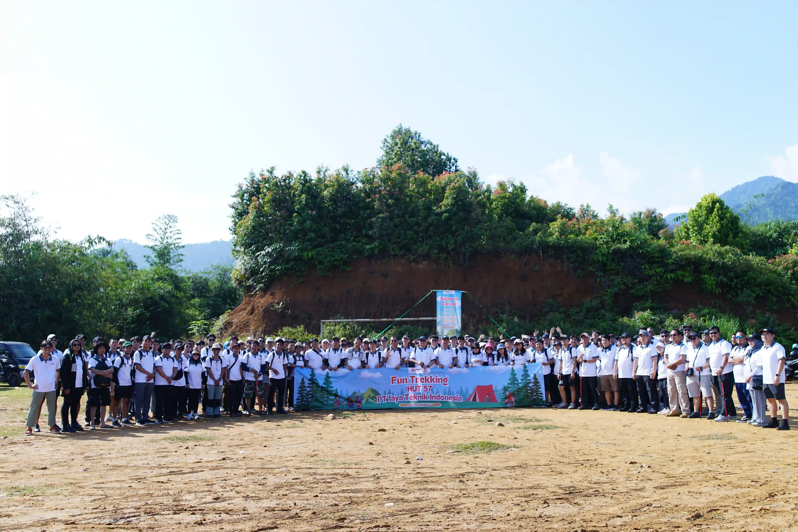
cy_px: 266
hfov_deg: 54.4
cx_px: 399
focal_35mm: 35
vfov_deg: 37.9
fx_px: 776
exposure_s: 1/800
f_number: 5
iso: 200
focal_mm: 35
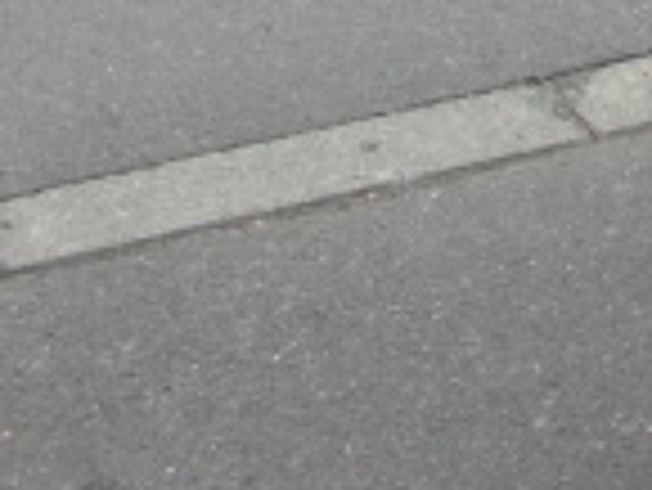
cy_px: -571
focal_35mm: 159
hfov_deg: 11.3
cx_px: 1291
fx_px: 2997
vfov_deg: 8.7
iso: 64
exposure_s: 1/100
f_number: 2.8
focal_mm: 6.3
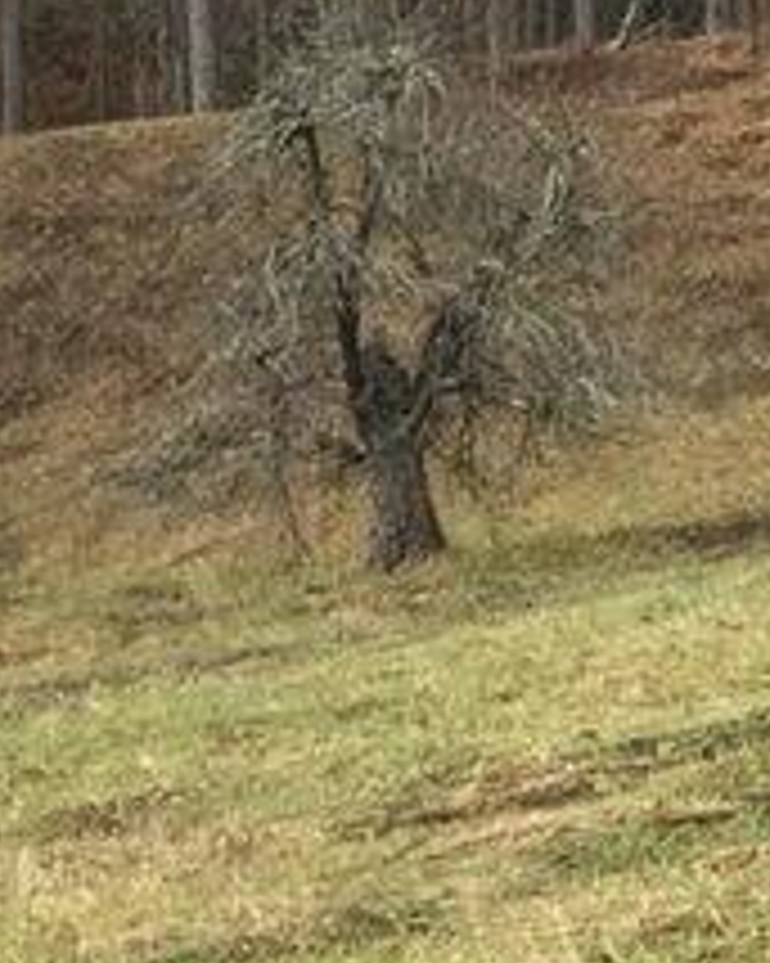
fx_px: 3221
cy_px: 446
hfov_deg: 11.7
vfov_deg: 17.0
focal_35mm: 113
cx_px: 1727
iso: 32
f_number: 2.2
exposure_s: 1/494
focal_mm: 4.15
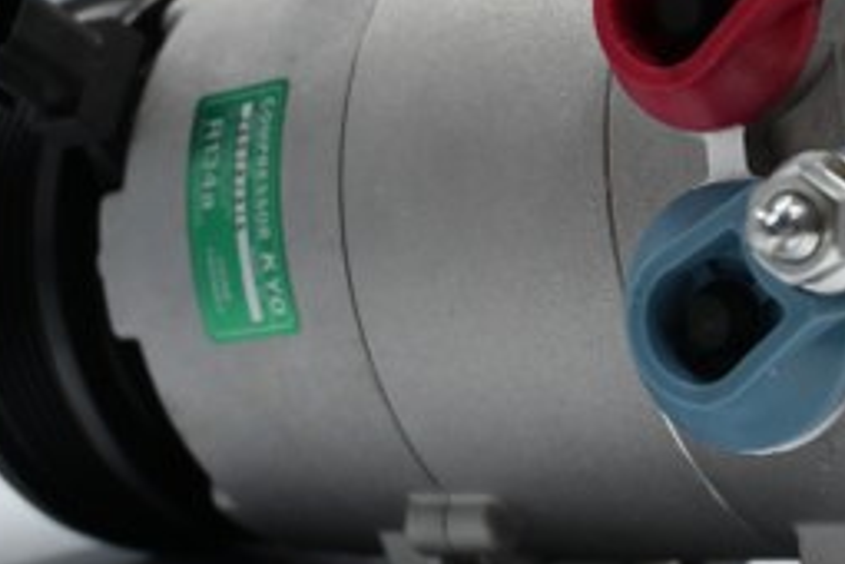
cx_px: 573
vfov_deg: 15.5
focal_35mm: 88
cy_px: 202
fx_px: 2070
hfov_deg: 23.0
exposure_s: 1/125
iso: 1000
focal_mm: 25
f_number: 4.2
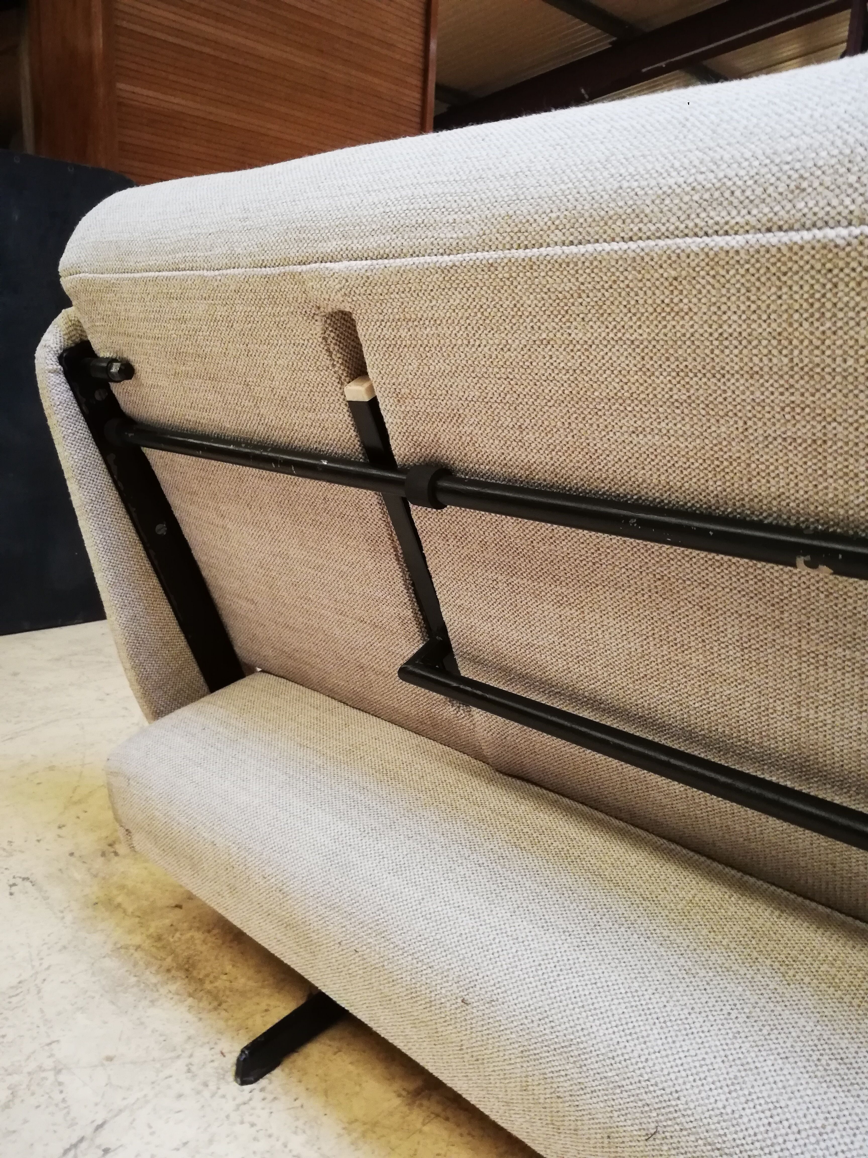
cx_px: 434
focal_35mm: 26
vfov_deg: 67.3
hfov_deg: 53.1
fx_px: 869
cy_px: 579
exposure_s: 1/25
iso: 500
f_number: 2.2
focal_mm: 3.81
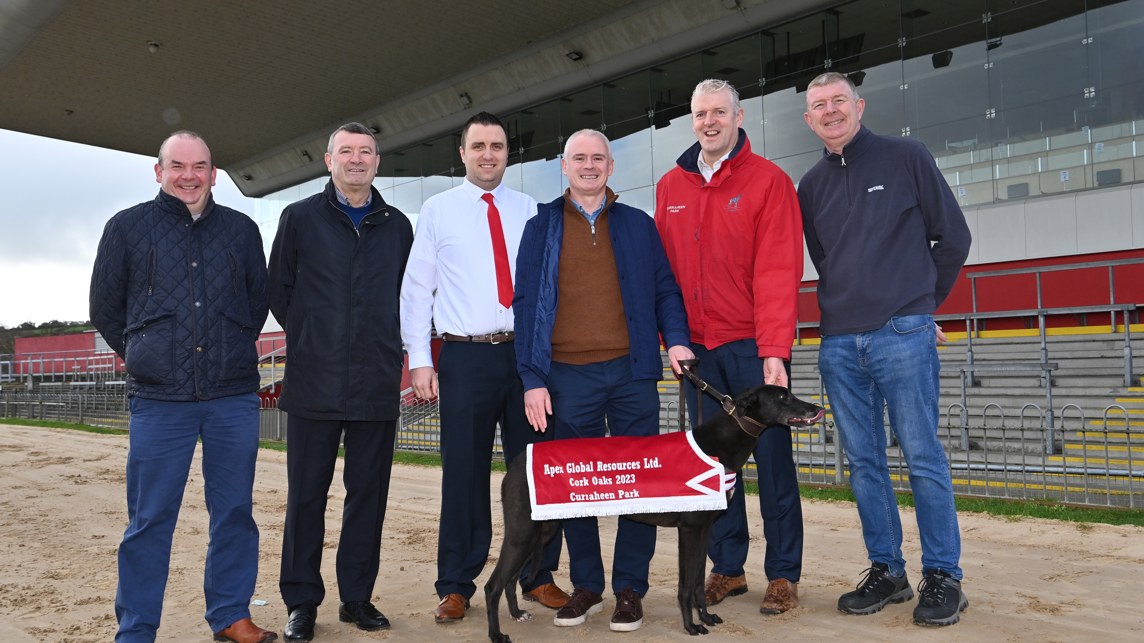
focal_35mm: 37
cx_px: 567
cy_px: 323
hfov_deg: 54.0
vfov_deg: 32.0
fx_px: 1122
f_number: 10
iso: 800
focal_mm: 35
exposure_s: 1/640
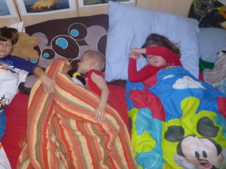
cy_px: 52
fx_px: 261
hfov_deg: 46.5
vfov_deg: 35.5
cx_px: 89
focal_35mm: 40
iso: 200
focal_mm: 4.5
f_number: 3.1
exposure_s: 1/125
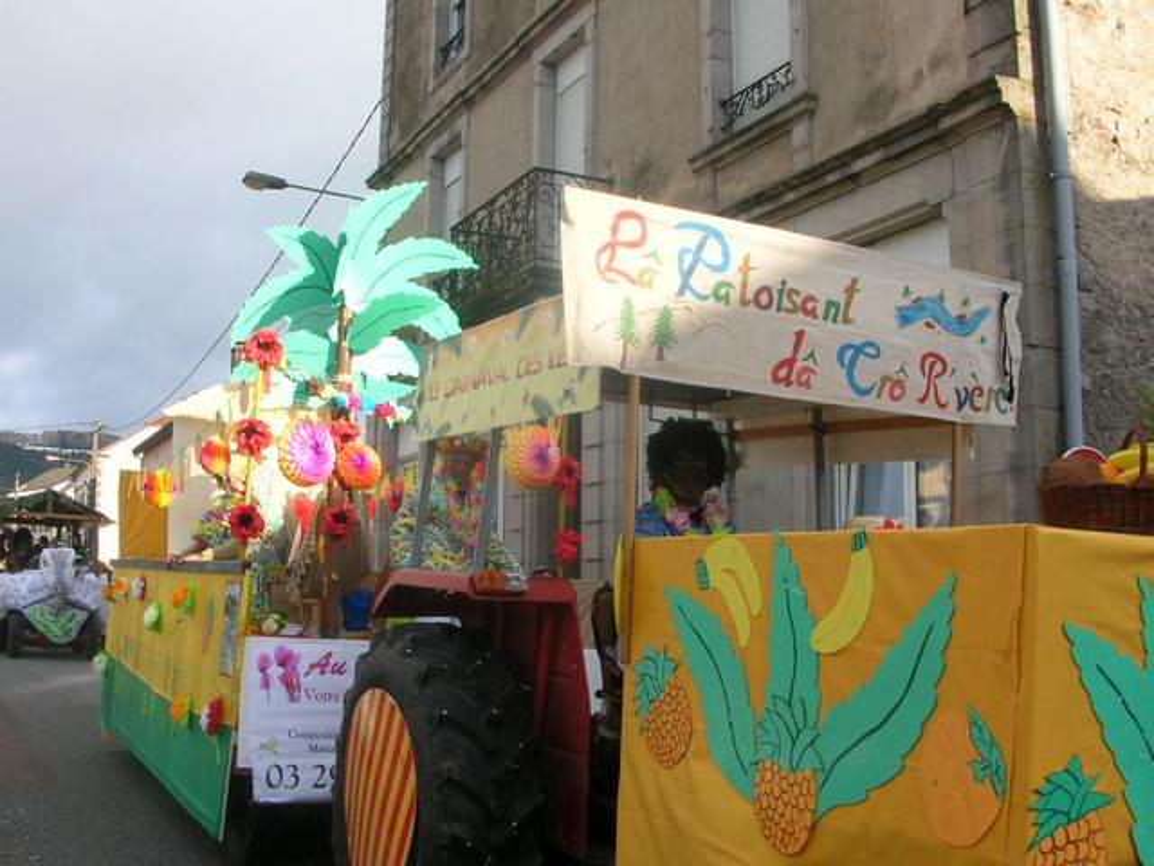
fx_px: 1233
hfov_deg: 50.1
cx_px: 577
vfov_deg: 38.7
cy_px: 433
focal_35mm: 37
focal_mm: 6.2
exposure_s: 1/126
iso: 50
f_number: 5.8
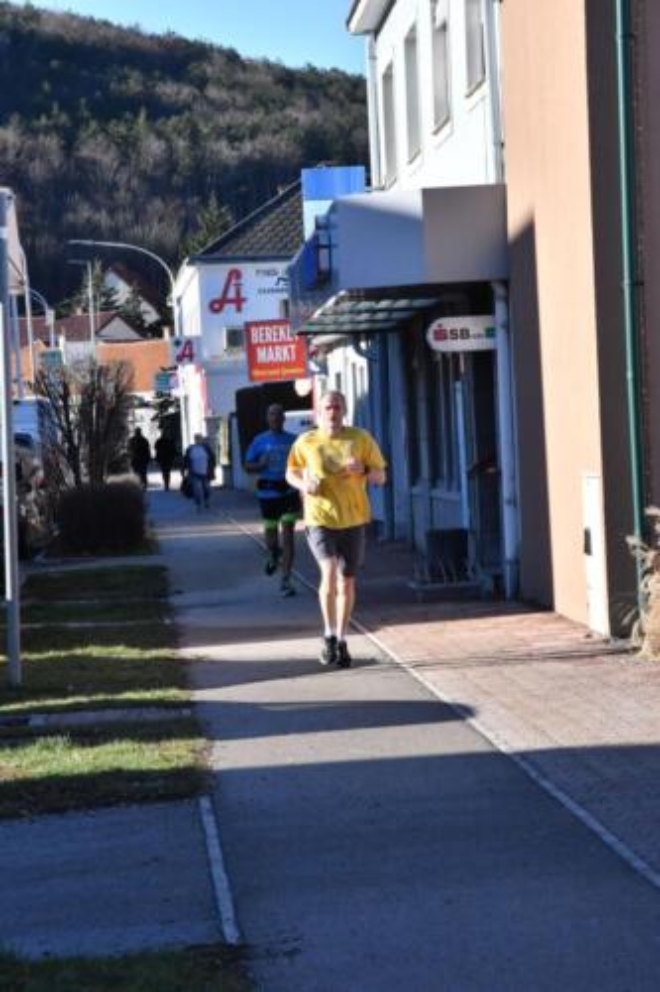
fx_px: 4334
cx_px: 330
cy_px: 496
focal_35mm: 158
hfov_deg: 8.7
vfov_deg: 13.0
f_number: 16
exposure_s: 1/1000
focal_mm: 105
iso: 2000
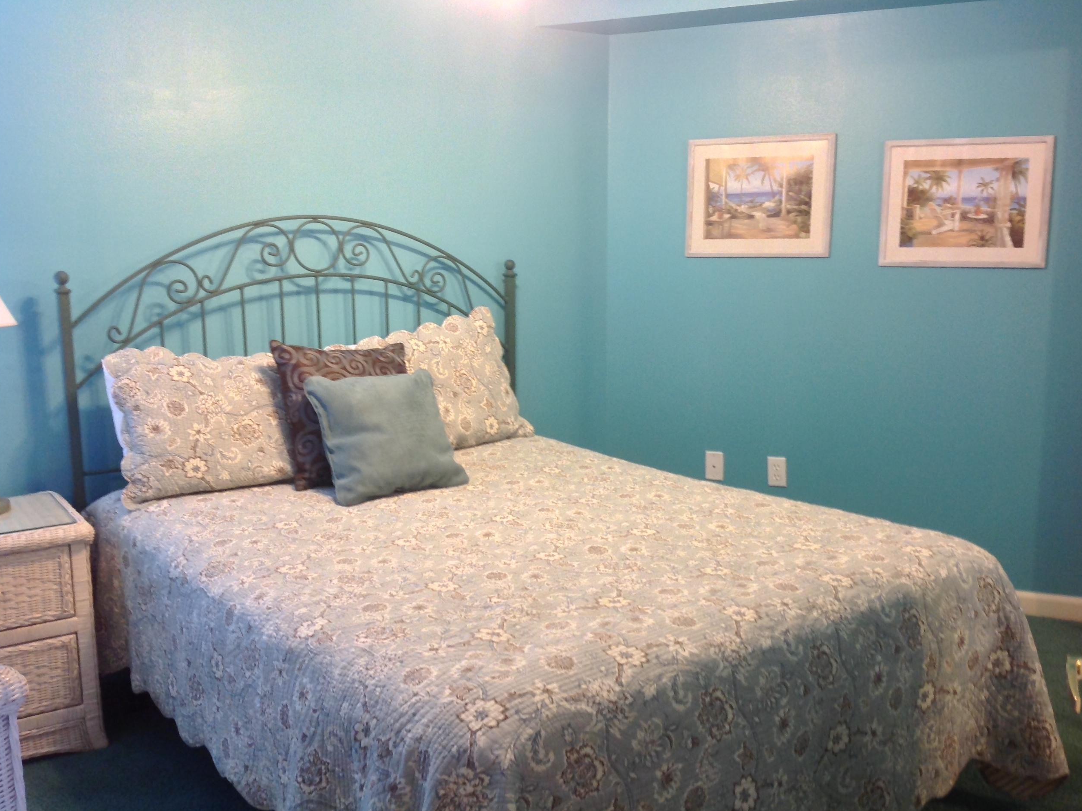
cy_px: 407
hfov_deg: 51.4
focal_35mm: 36
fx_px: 1125
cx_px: 544
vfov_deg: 39.7
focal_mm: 4.28
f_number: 2.4
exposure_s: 1/15
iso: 80
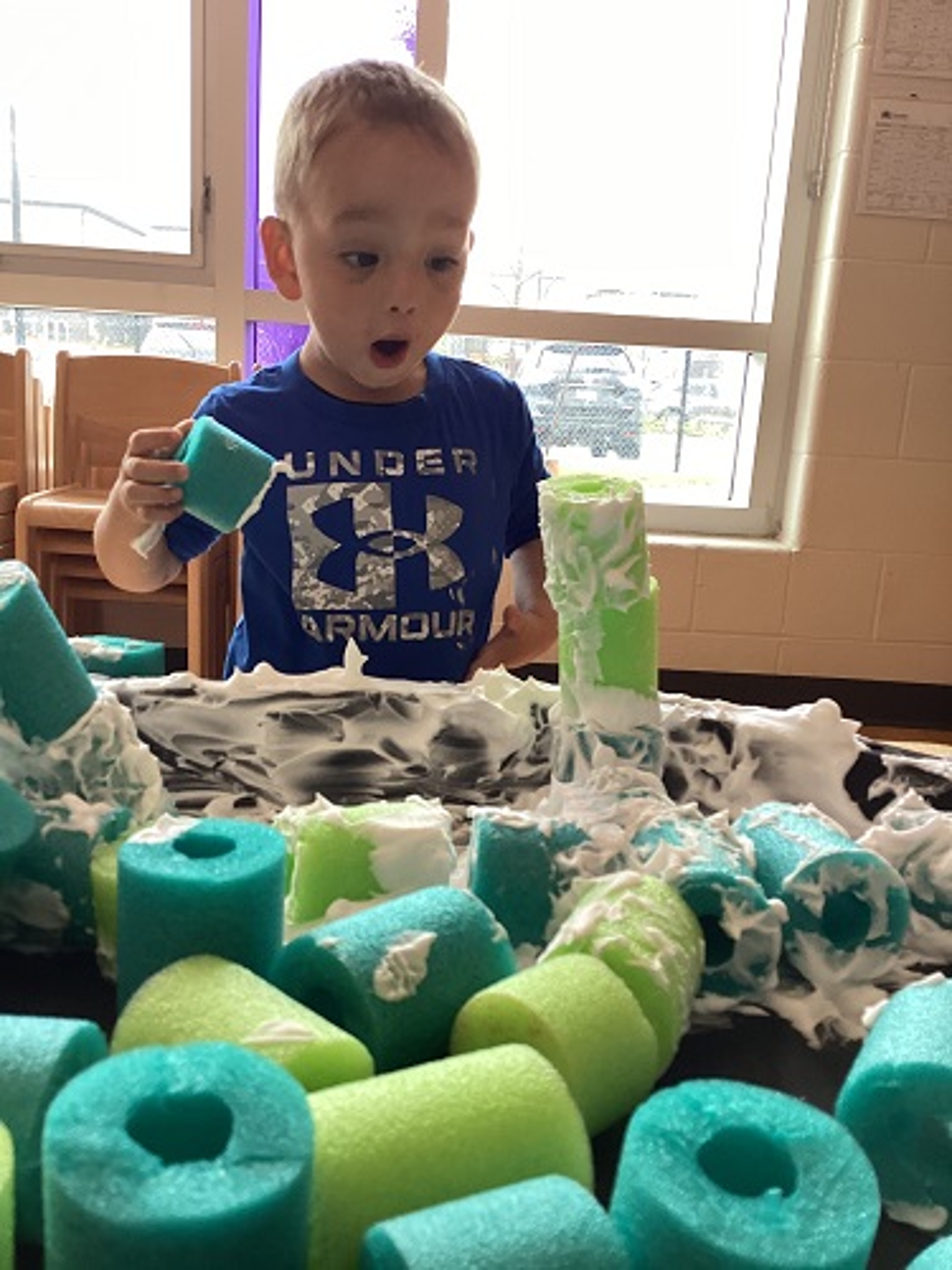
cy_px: 635
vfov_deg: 58.4
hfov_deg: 45.4
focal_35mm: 31
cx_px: 476
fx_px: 1137
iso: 125
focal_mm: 3.3
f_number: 2.4
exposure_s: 1/50
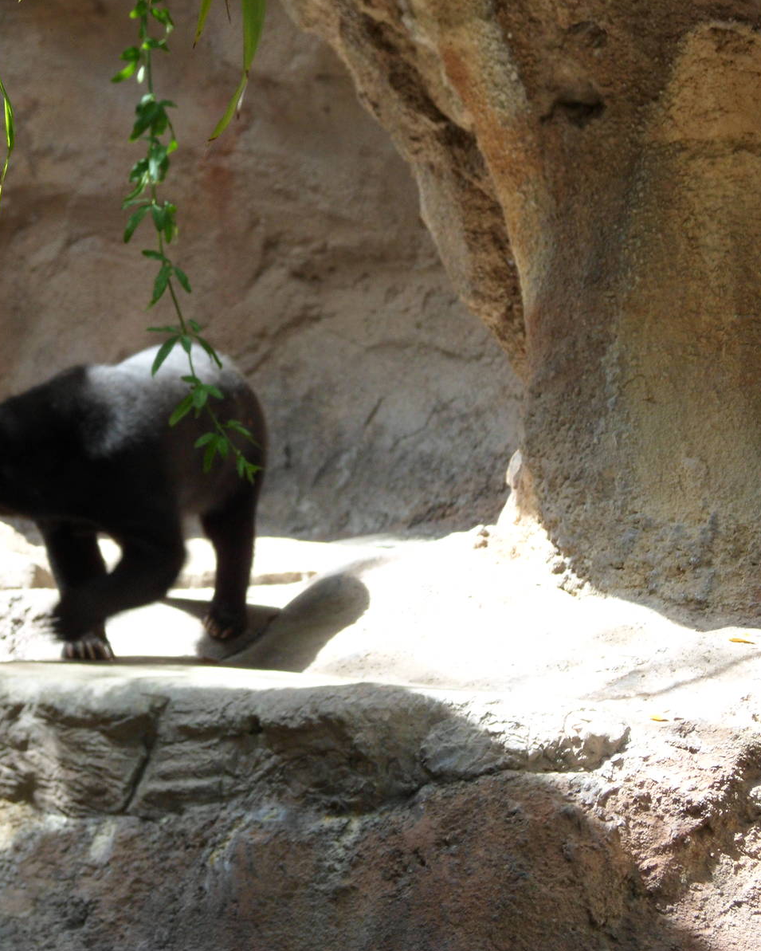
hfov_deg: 7.3
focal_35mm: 212
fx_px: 5966
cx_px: 236
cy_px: 475
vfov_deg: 9.1
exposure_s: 1/60
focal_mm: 28.7
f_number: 5.5
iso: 100
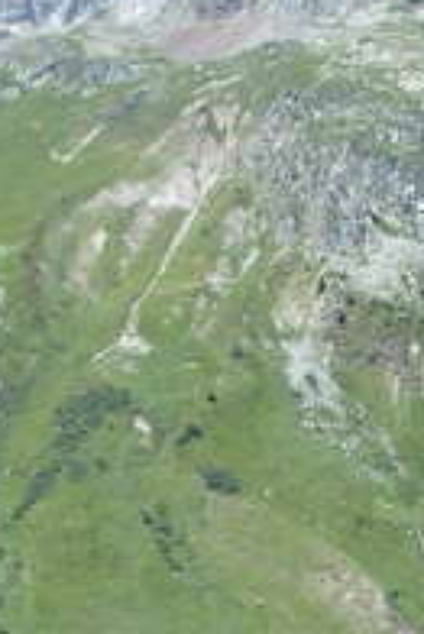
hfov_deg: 15.4
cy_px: 482
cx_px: 282
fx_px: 1569
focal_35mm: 89
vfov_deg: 22.6
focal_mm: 4
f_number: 5.4
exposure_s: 1/250
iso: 80
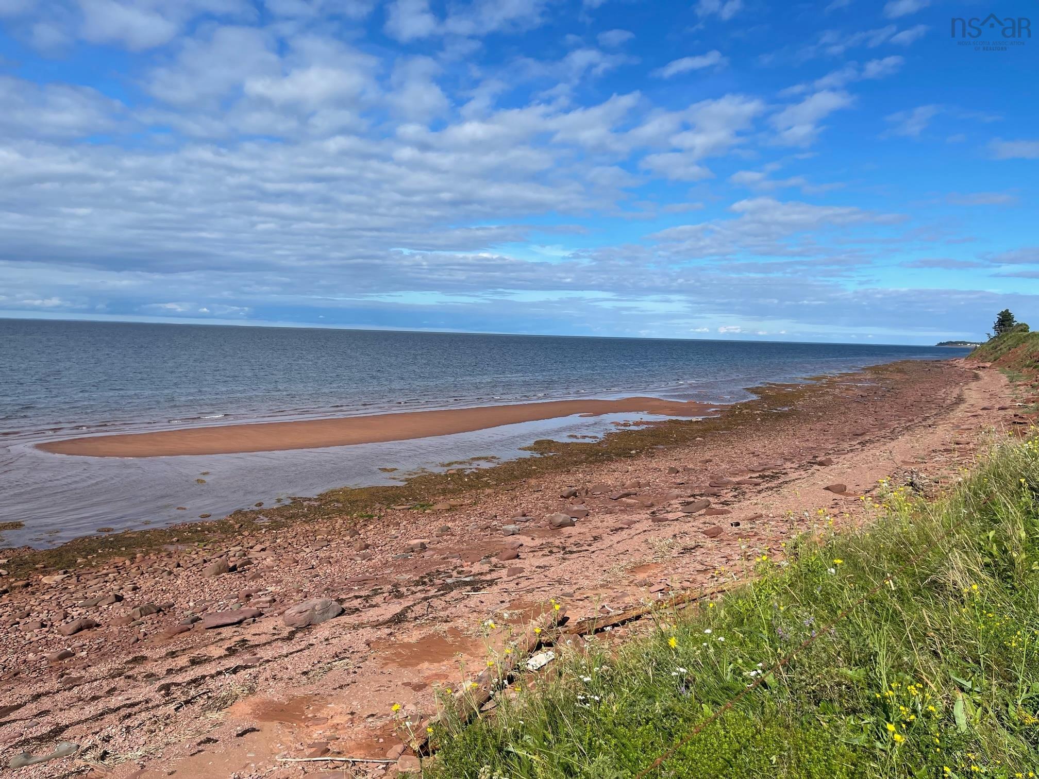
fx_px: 780
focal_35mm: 26
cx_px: 520
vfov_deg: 53.1
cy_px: 390
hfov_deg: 67.3
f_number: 1.6
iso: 32
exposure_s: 1/4902
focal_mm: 5.1
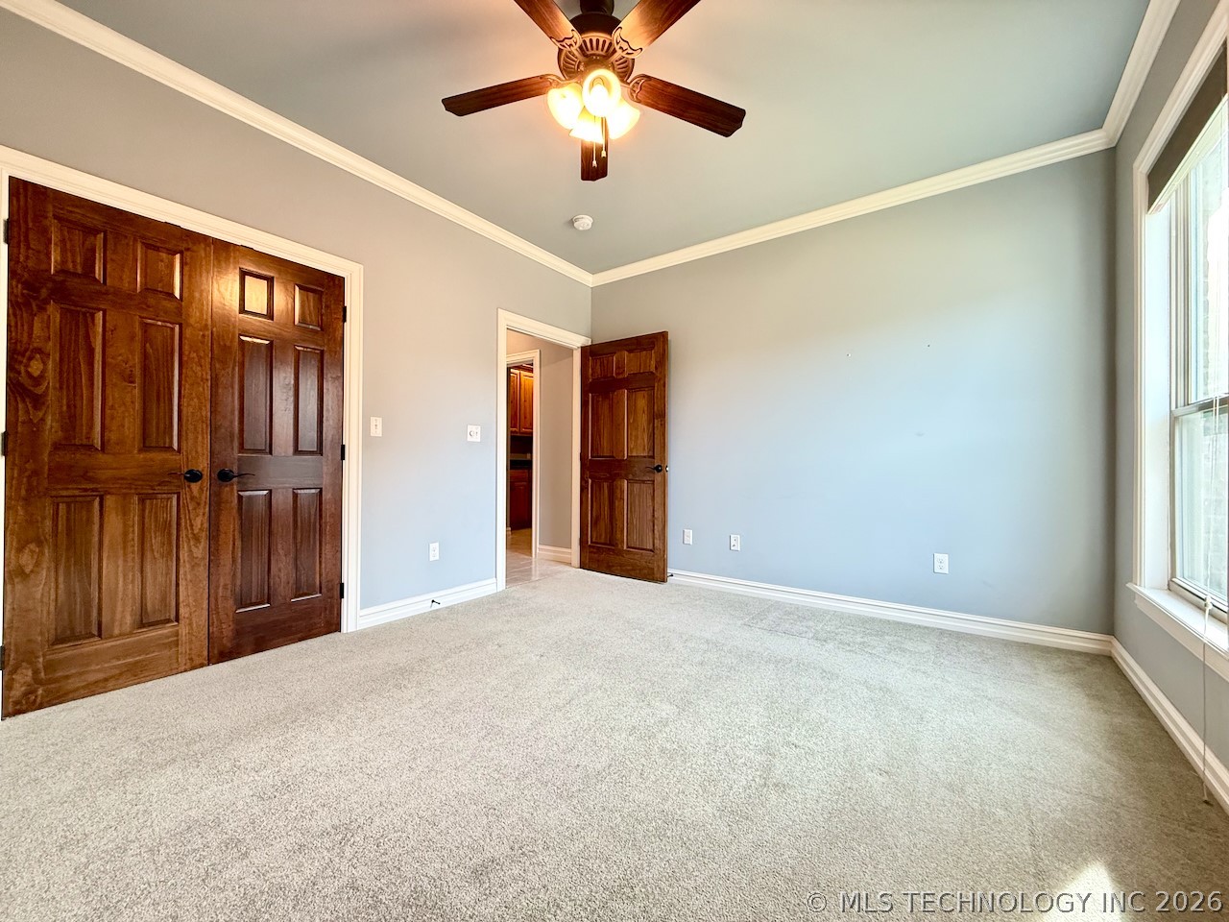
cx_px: 614
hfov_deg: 102.1
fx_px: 497
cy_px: 461
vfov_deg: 85.7
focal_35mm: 14
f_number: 2.2
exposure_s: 1/60
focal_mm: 2.22
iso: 250
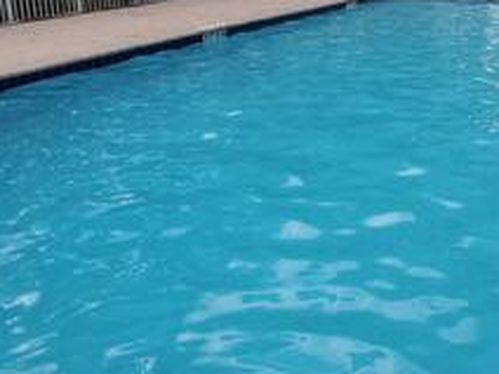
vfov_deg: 29.6
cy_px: 143
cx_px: 412
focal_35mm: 49
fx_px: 706
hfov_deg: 37.3
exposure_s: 1/962
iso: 50
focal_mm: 4.3
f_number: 2.4
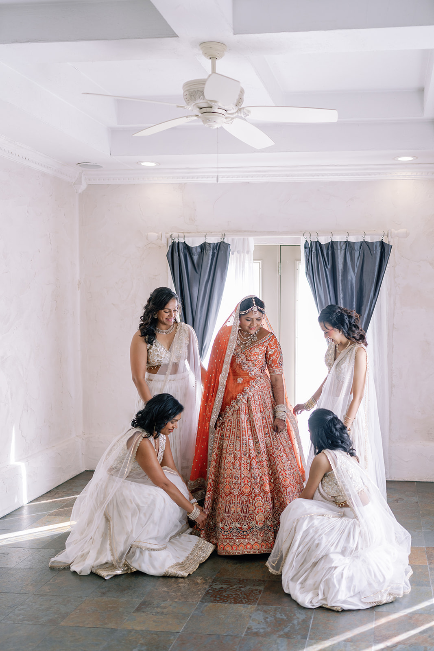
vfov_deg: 54.4
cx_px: 217
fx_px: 633
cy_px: 326
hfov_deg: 37.9
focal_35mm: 35
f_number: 1.4
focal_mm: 35
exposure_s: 1/250
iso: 200
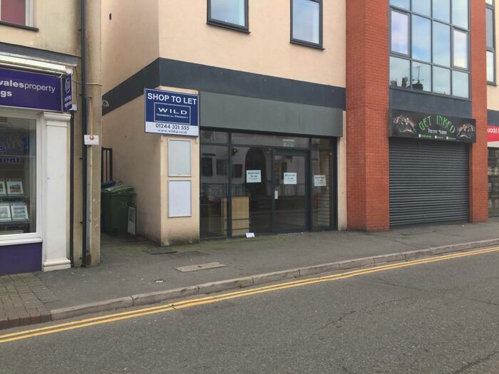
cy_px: 187
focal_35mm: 29
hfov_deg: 61.7
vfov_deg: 48.2
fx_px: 418
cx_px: 250
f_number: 2.2
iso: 32
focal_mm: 4.15
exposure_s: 1/243
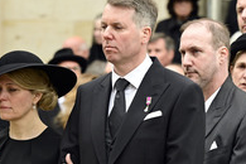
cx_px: 74
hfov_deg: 5.4
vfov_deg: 3.6
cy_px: 131
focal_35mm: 381
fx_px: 2603
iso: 800
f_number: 5
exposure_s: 1/400
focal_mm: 165
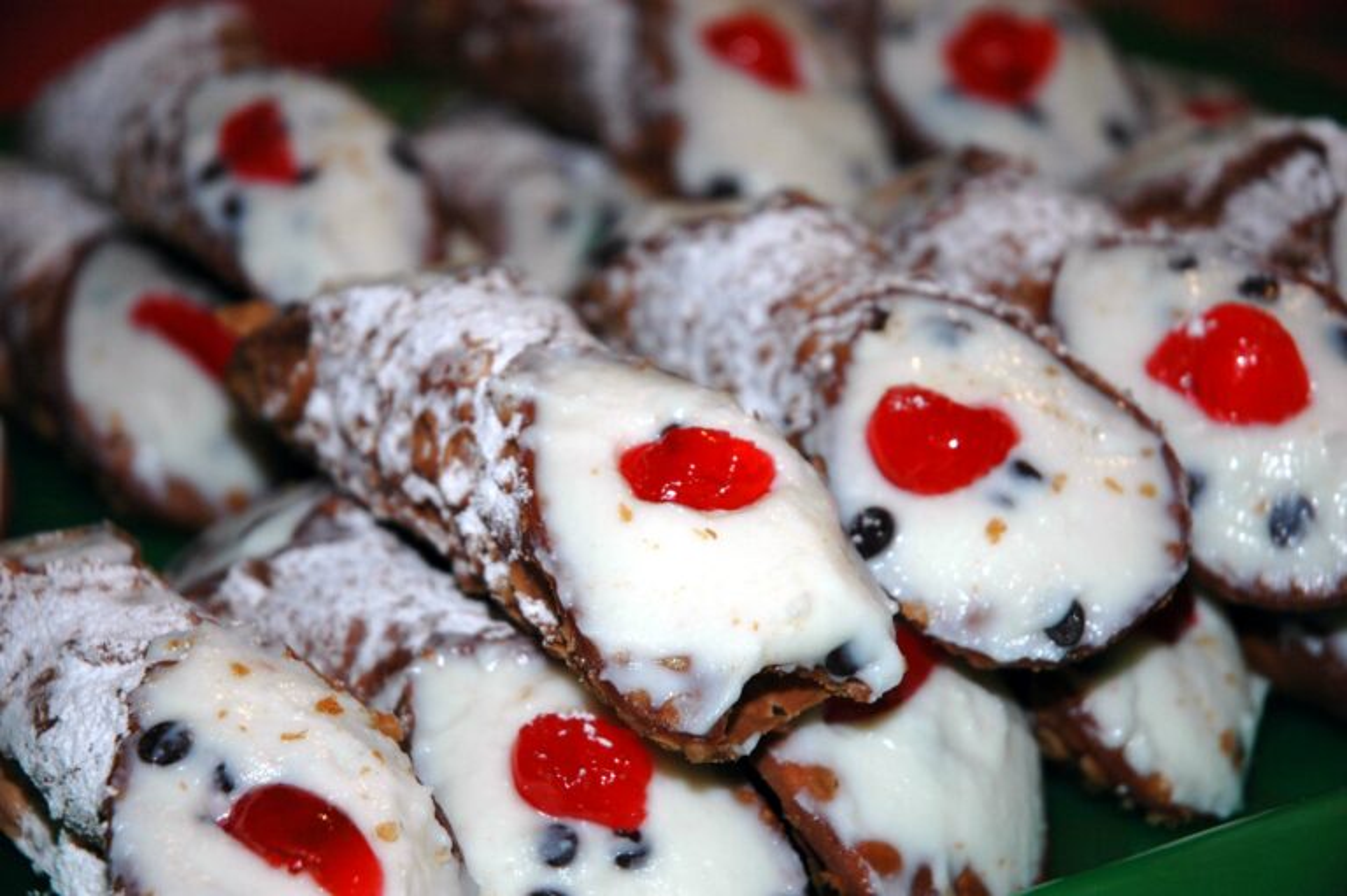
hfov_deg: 19.5
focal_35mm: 105
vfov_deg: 13.0
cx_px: 674
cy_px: 448
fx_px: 3926
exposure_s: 1/60
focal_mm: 70
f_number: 4.5
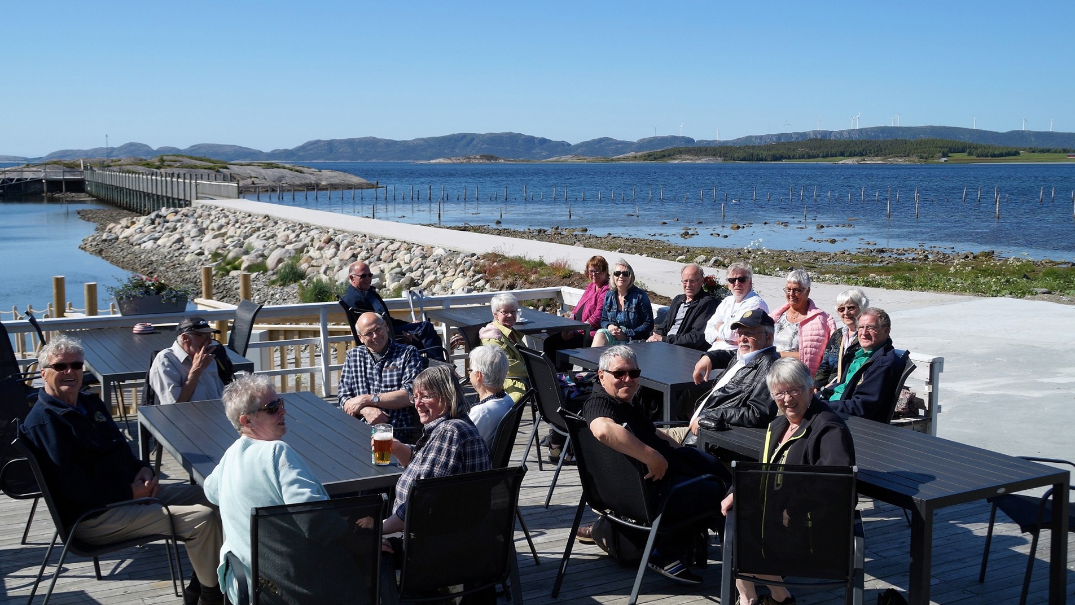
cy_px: 280
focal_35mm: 38
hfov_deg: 52.8
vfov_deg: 31.2
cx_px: 541
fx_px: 1083
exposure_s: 1/640
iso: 100
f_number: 5.6
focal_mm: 24
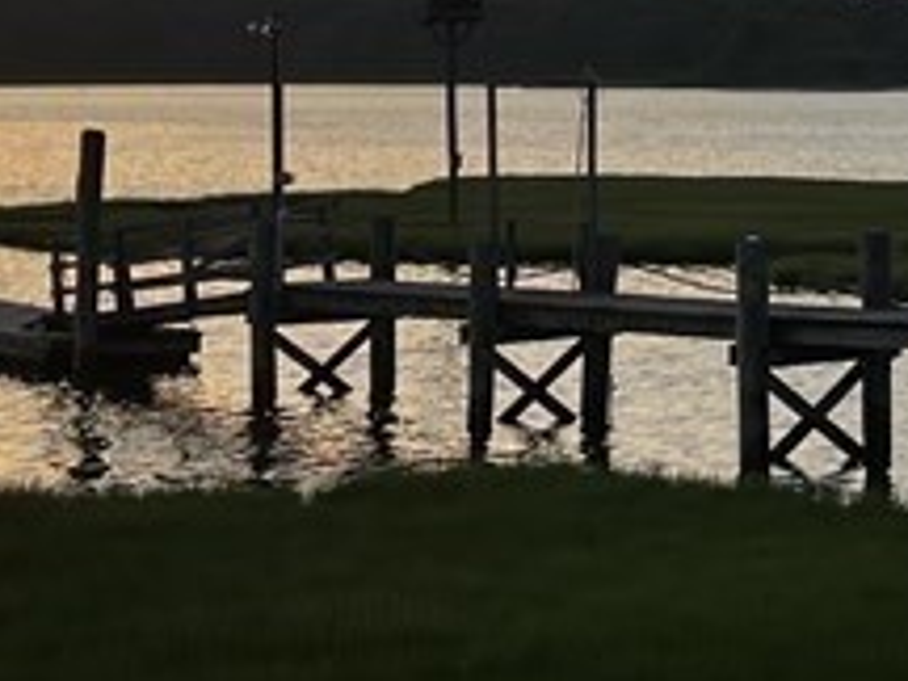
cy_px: 88
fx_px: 3226
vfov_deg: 12.0
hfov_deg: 16.0
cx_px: 500
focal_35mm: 123
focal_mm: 5.7
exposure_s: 1/2165
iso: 50
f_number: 1.5
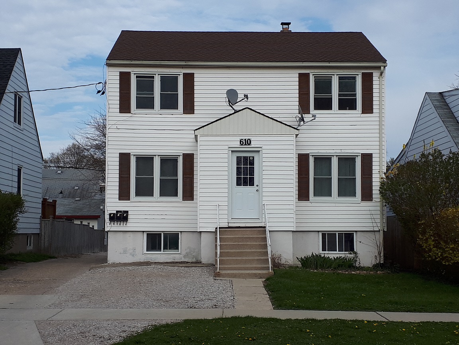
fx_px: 358
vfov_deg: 51.4
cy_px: 172
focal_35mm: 27
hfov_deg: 65.3
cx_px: 230
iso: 40
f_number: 1.9
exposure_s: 1/1486
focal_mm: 3.6
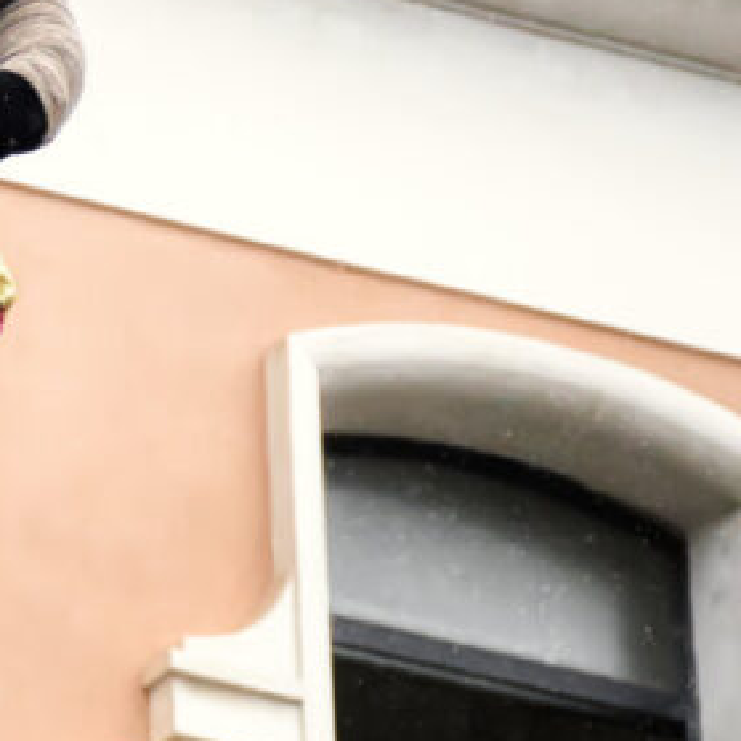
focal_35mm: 386
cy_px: 360
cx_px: -300
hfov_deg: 4.5
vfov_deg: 4.5
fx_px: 9348
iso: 1000
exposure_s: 1/1600
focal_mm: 62
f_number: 5
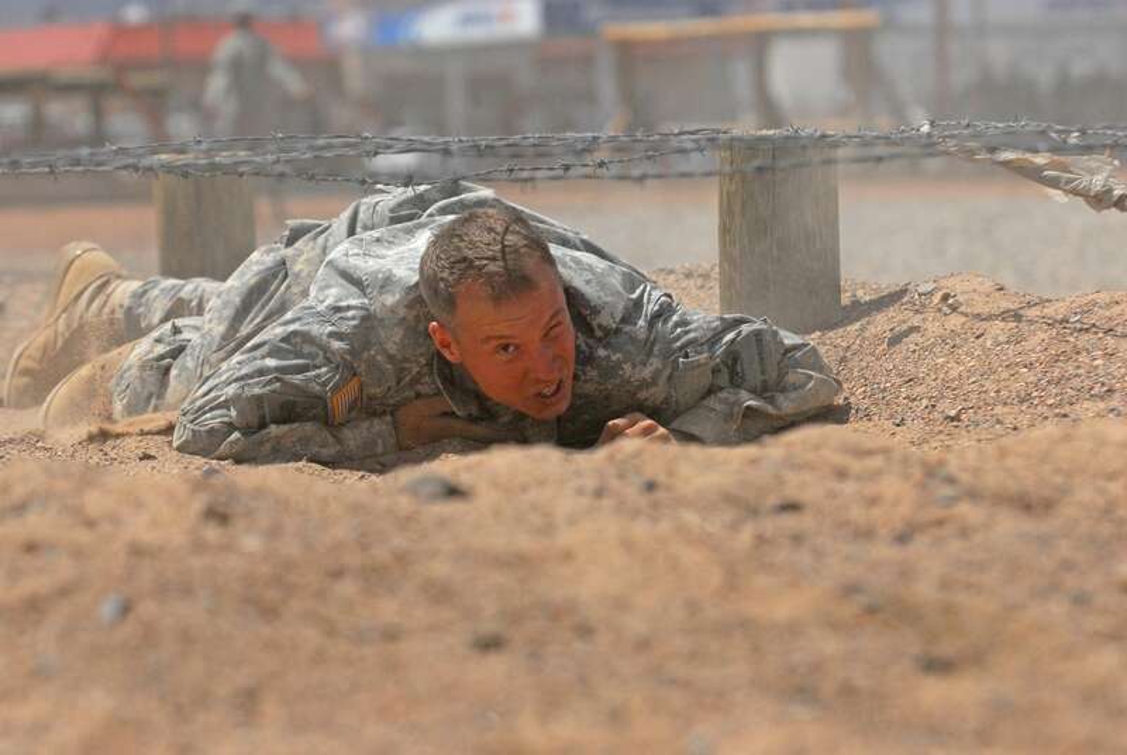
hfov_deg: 11.8
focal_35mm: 174
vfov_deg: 7.9
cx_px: 564
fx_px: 5455
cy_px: 378
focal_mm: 116
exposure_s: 1/6400
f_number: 4
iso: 400
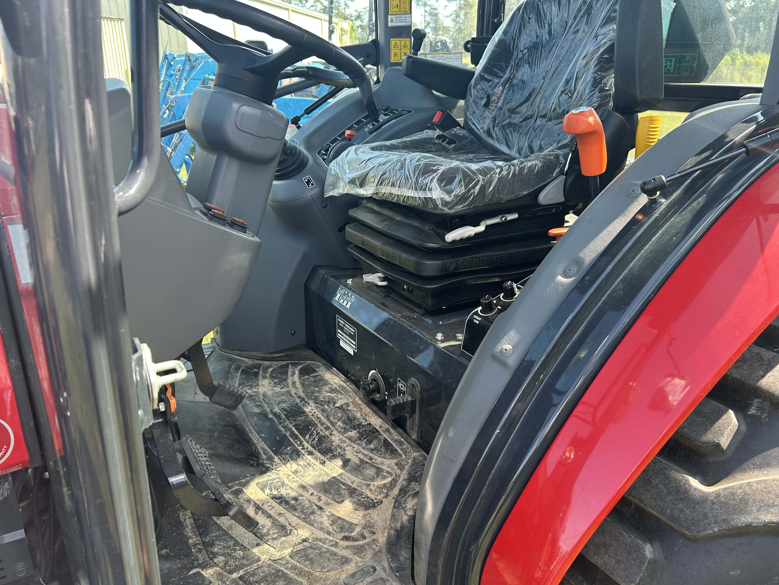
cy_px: 292
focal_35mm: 26
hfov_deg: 67.3
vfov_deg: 53.1
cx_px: 390
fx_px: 585
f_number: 1.5
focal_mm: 5.7
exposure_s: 1/233
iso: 40
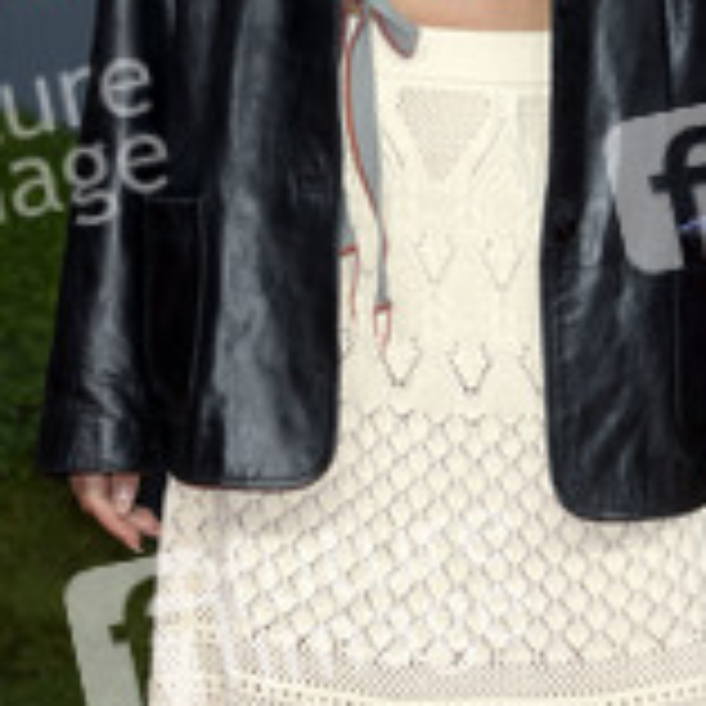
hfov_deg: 7.2
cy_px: -58
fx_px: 5607
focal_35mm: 243
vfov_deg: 7.2
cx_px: 427
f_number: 6.3
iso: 400
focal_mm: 112
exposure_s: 1/250
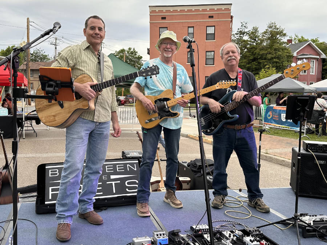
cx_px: 164
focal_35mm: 24
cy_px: 122
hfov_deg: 71.6
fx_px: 227
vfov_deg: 56.8
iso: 80
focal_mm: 6.9
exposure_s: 1/646
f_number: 1.8
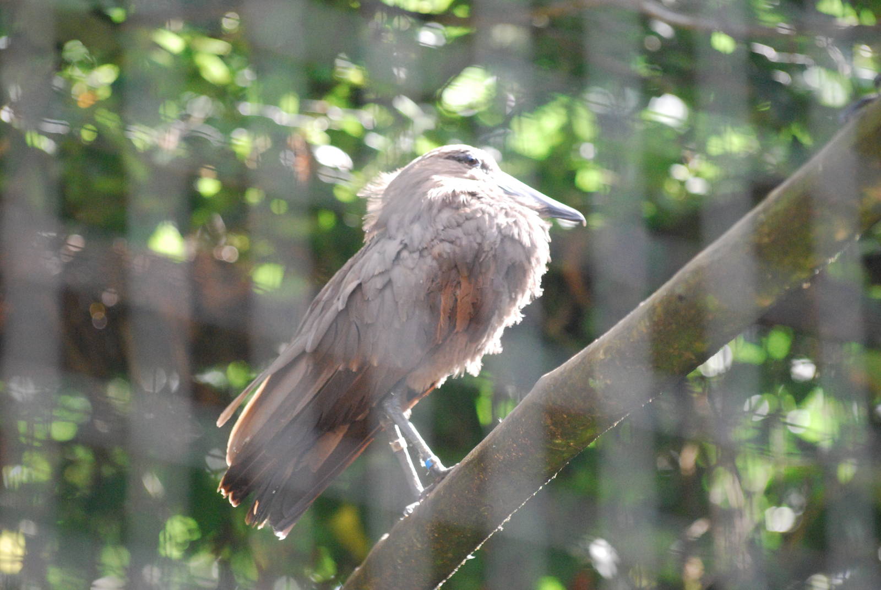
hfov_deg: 8.1
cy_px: 295
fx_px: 6248
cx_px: 440
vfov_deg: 5.4
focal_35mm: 255
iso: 1600
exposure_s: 1/320
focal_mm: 170
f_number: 4.8
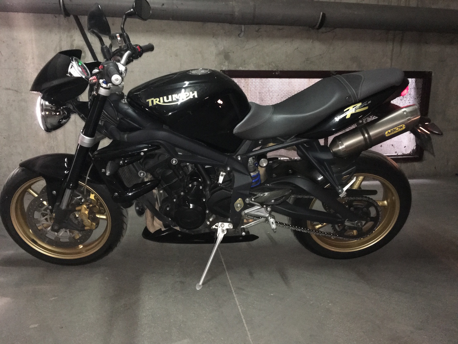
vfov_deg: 48.2
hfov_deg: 61.7
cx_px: 229
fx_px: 384
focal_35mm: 29
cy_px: 172
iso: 320
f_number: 2.2
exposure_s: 1/17
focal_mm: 4.15
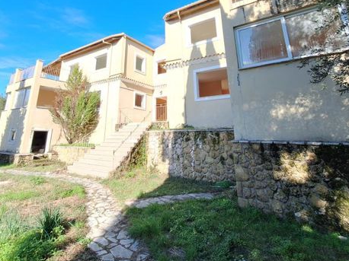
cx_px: 158
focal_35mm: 20
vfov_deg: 61.8
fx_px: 202
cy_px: 62
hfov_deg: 81.6
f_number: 2.2
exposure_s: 1/935
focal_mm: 1.74
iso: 40
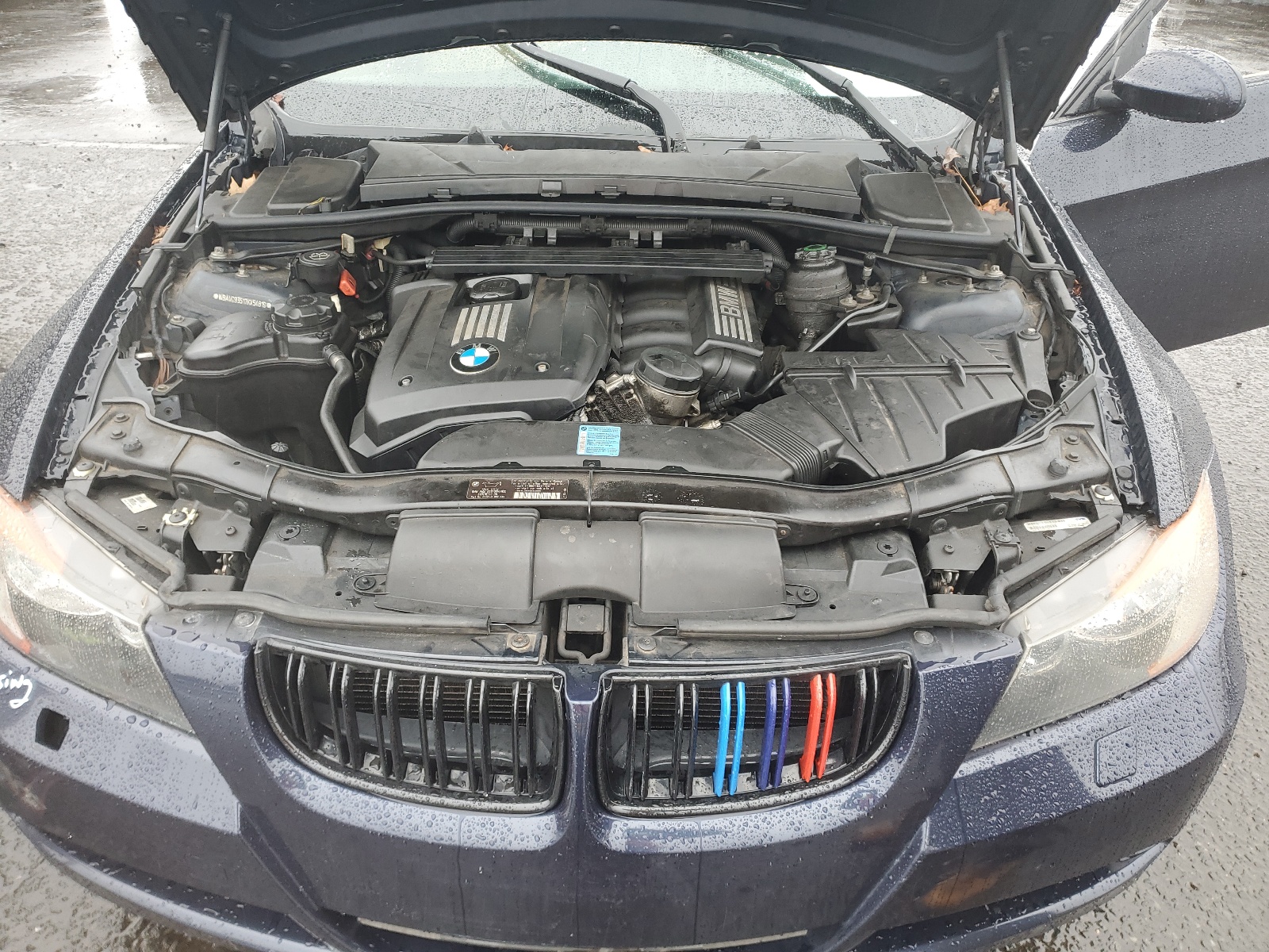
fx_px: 953
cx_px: 634
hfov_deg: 67.3
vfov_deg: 53.1
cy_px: 476
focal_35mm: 26
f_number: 1.5
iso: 52
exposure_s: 1/60.2
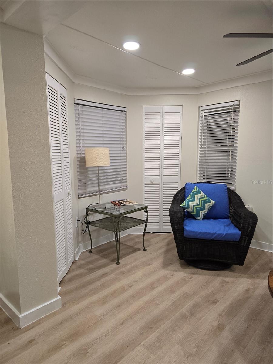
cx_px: 136
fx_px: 242
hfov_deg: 58.9
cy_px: 182
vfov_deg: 73.9
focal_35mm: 23
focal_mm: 6.3
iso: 250
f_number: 1.7
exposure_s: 1/120
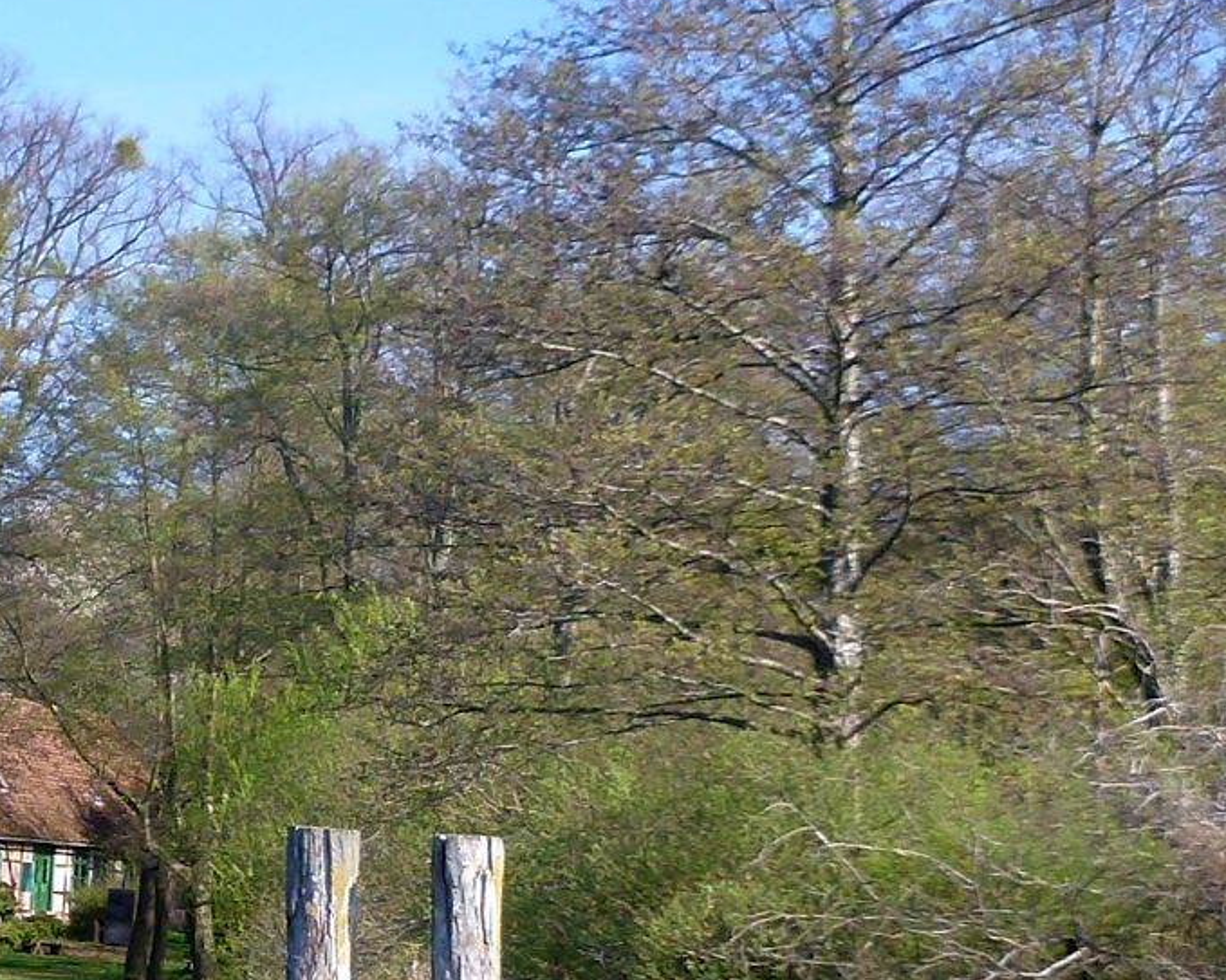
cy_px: 724
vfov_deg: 14.9
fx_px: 3737
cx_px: -450
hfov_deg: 17.3
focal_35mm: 103
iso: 100
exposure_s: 1/400
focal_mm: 4.9
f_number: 3.3
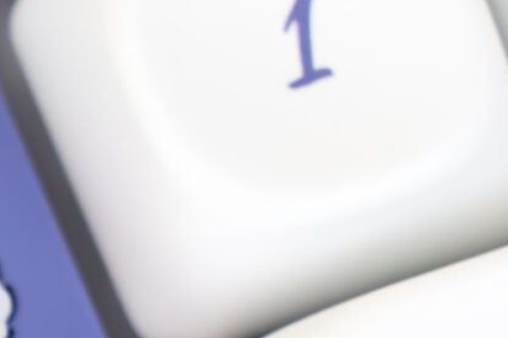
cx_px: -583
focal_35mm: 653
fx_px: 9207
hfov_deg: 3.1
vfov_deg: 2.1
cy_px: 583
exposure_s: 1/160
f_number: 6.3
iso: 640
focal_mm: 70
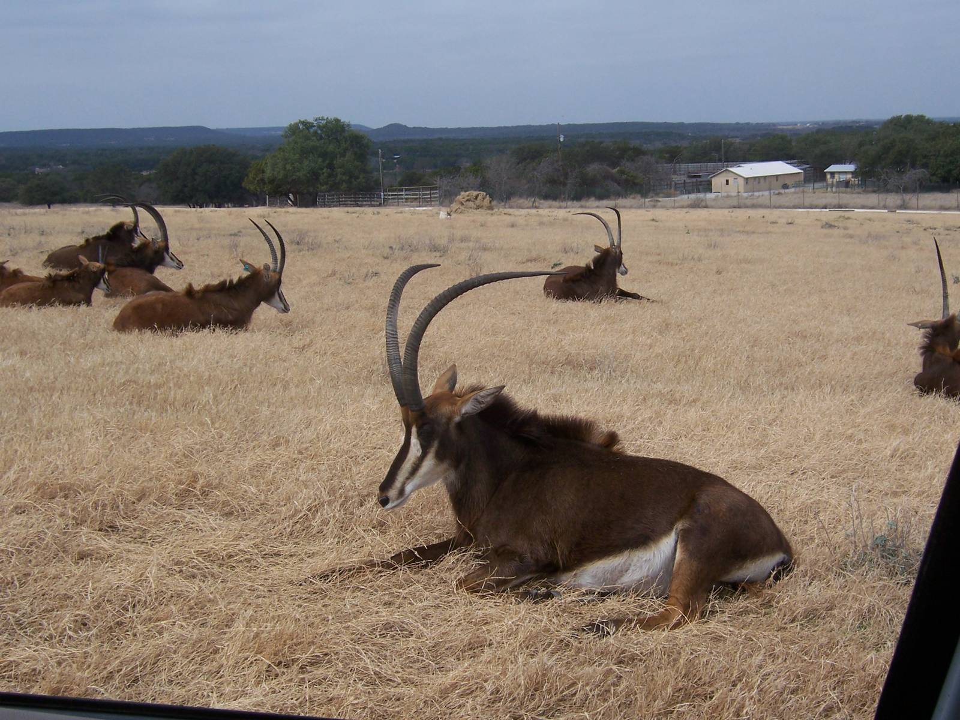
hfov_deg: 38.9
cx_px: 480
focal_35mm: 49
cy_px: 360
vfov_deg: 29.7
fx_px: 1359
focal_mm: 8.2
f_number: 4.8
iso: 80
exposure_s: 1/750
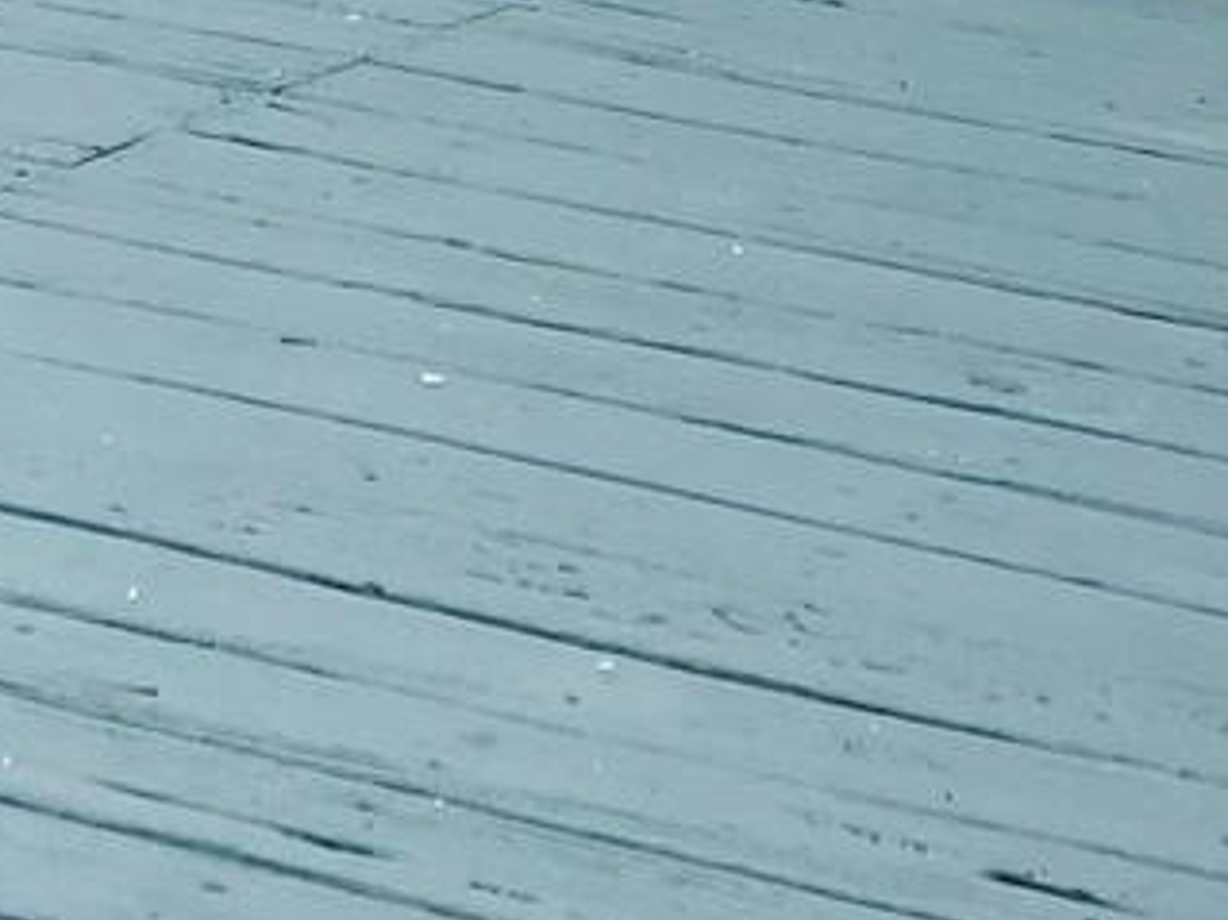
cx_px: 219
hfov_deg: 11.8
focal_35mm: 167
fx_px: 5922
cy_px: -1828
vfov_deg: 7.7
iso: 32
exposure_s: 1/1838
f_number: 1.8
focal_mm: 4.25
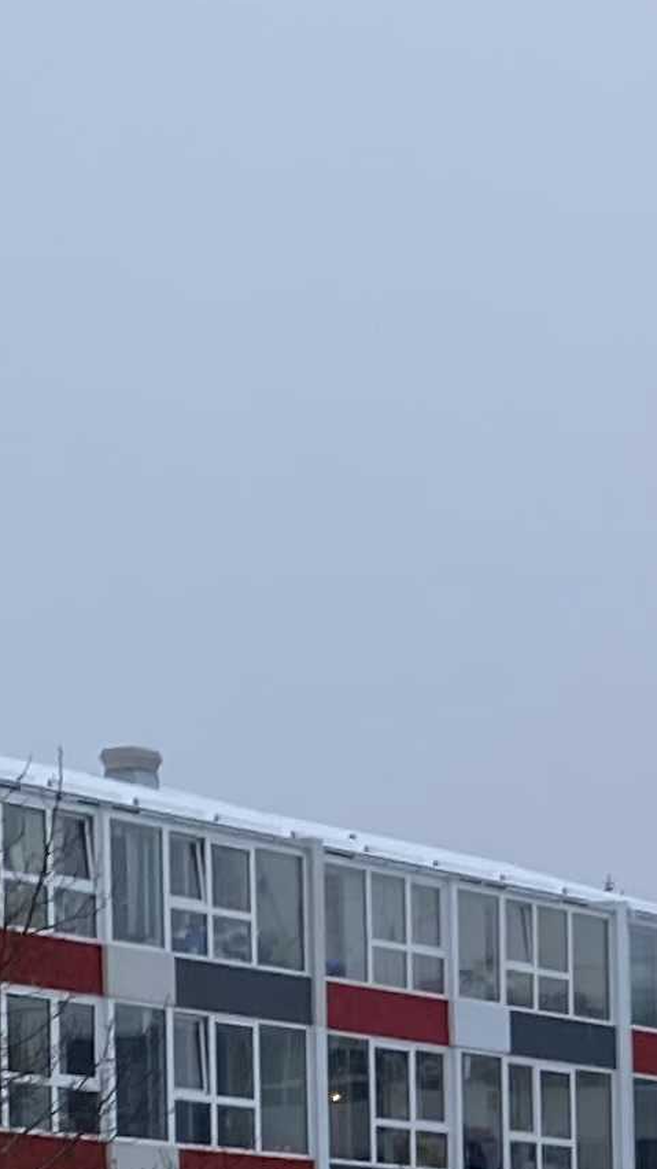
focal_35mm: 134
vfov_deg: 15.2
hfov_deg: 8.5
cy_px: 1541
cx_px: 1436
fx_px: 4152
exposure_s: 1/122
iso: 50
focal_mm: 4.25
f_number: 1.8
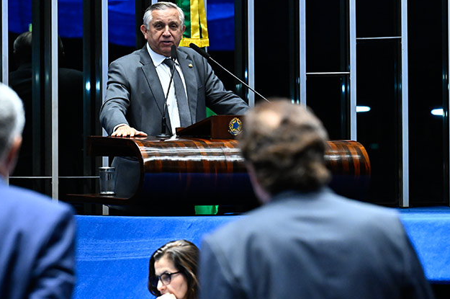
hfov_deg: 7.5
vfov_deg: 5.0
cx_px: 163
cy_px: 133
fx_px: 3433
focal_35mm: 275
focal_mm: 200
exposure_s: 1/100
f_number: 5.6
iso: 6400
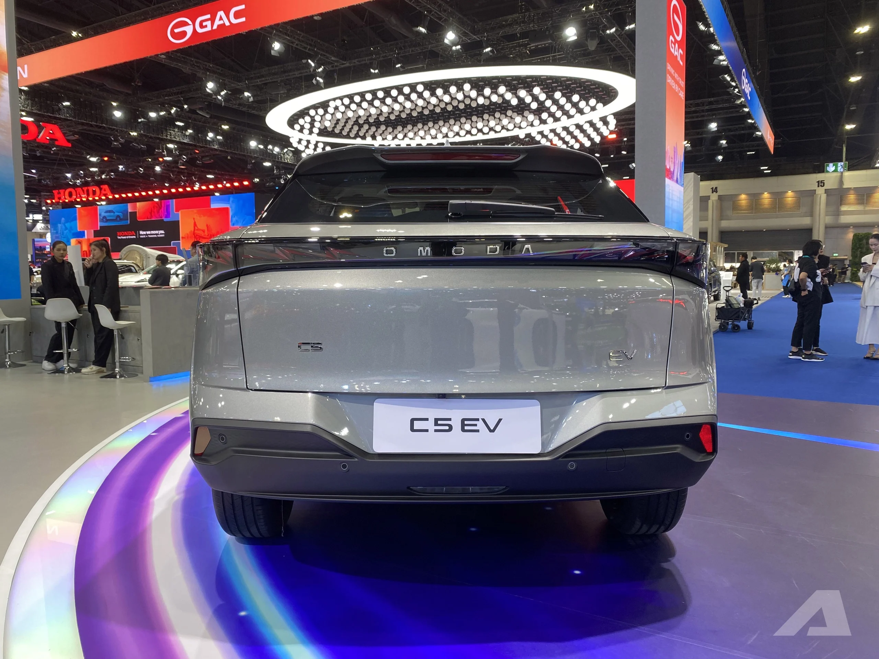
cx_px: 440
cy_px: 330
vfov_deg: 53.1
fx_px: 660
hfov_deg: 67.3
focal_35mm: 26
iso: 80
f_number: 1.8
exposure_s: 1/100
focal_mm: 4.25
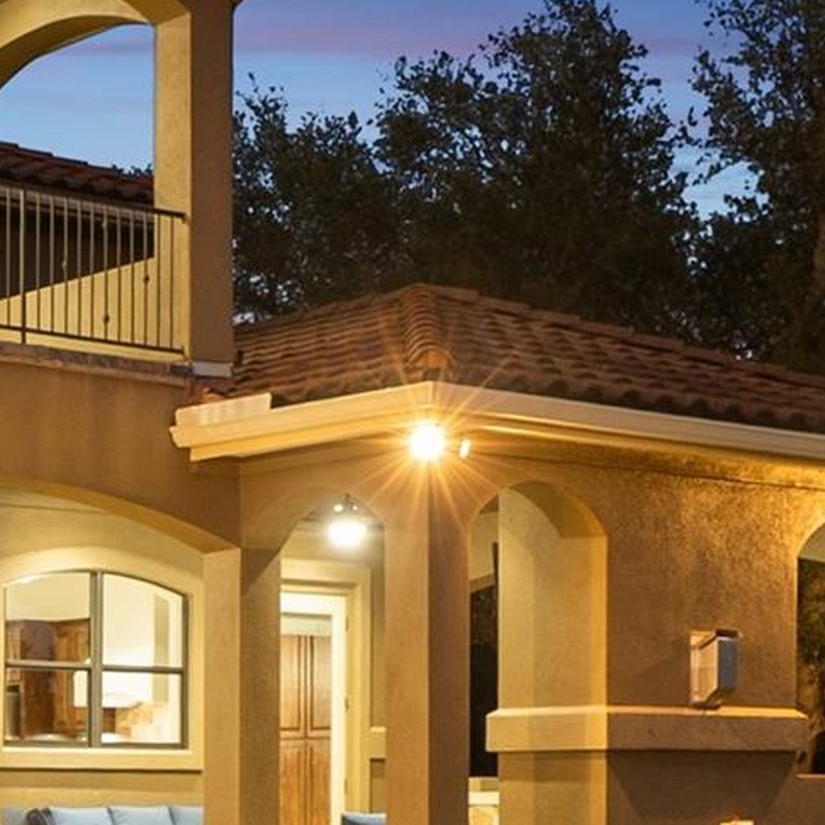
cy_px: 772
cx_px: -88
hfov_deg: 19.3
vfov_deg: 19.7
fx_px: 2319
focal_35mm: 86
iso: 400
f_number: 4.5
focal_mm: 16
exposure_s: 1
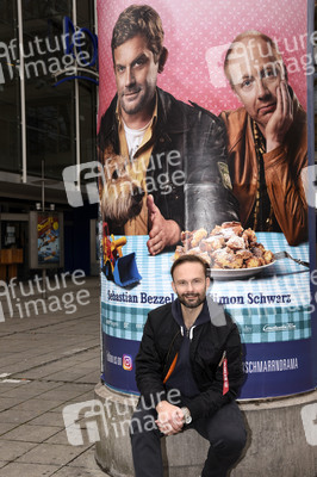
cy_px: 238
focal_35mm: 50
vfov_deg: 39.6
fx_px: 662
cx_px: 158
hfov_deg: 26.9
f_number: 8
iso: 640
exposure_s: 1/160
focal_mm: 50
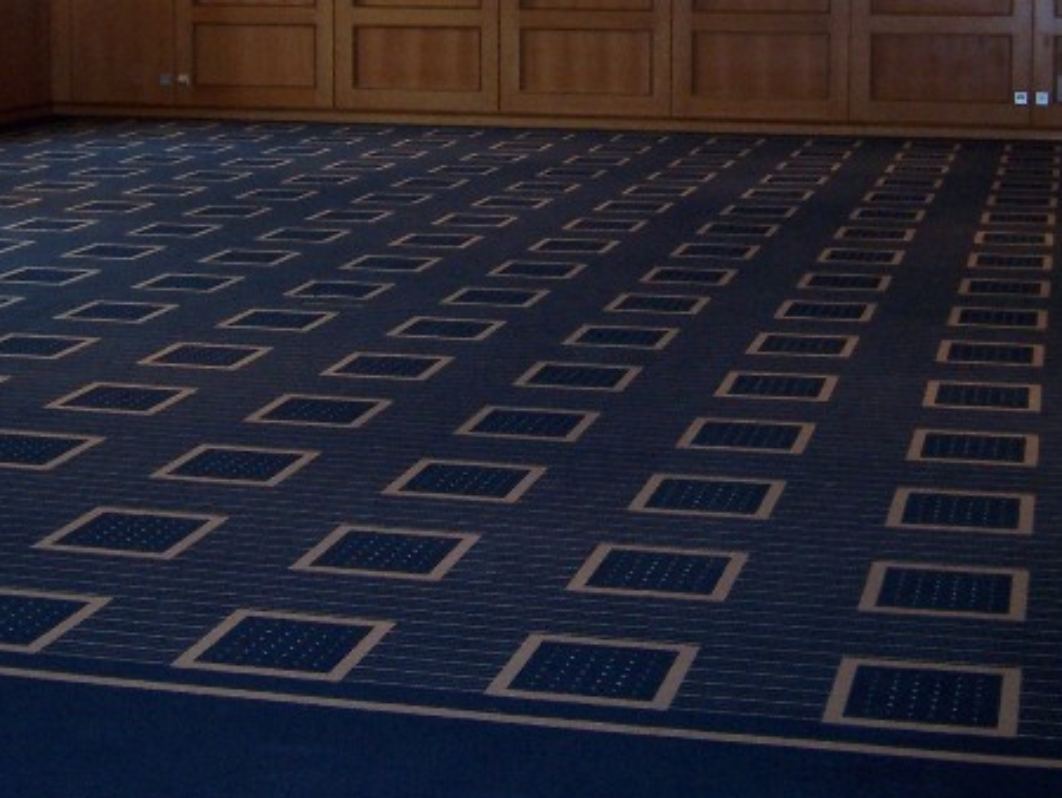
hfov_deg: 29.3
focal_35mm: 66
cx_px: 599
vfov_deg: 21.8
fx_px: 2026
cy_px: 79
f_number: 2.8
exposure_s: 1/60
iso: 140
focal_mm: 5.5
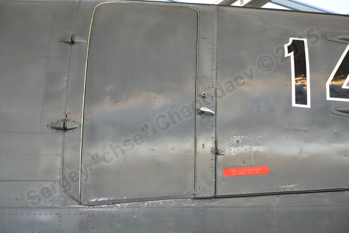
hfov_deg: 17.1
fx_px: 1163
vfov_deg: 11.4
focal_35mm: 120
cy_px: 116
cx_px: 174
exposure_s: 1/60
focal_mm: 80
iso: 800
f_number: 4.5
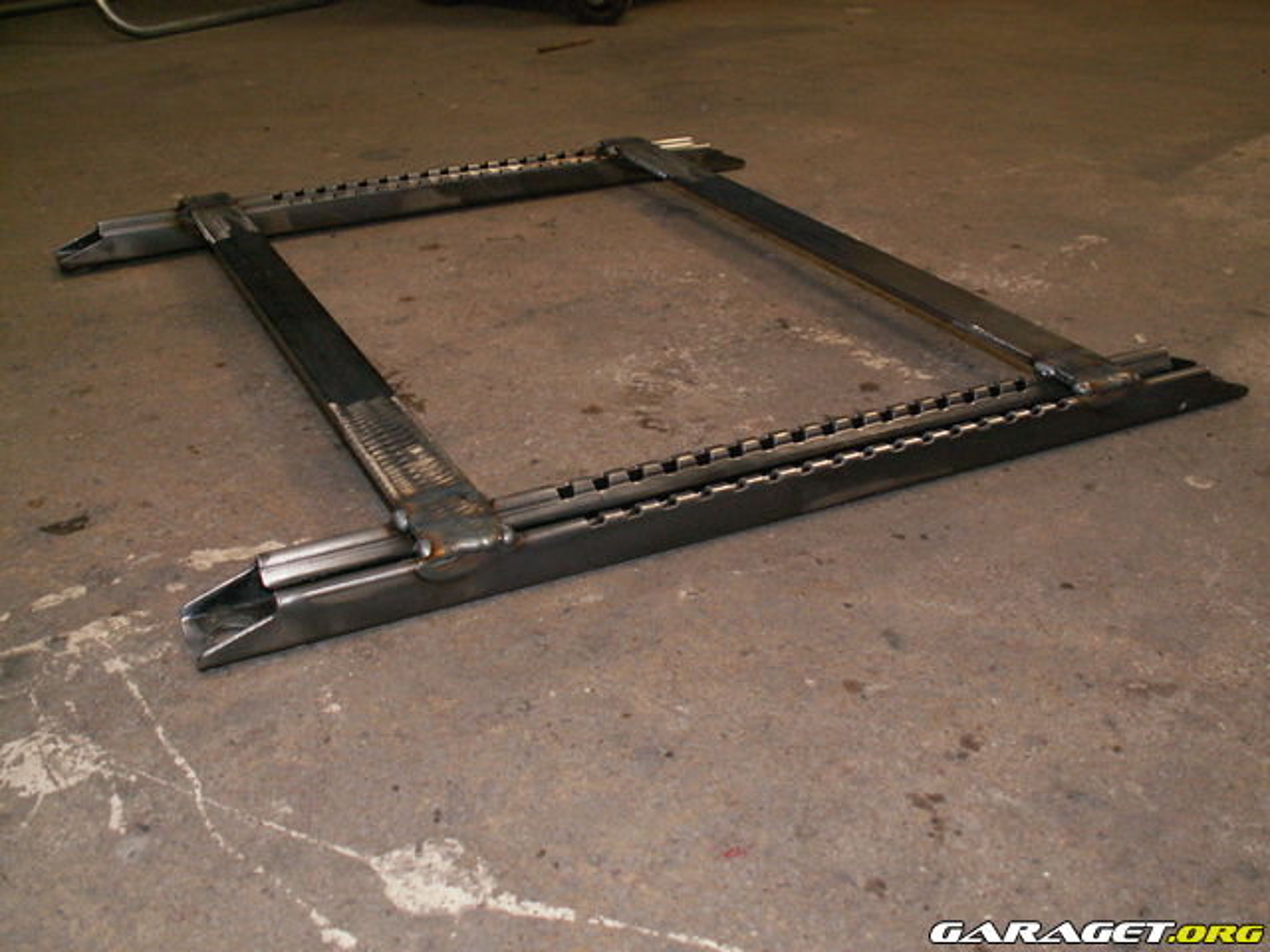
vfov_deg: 40.7
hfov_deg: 52.6
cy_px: 476
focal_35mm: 35
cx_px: 635
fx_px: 1284
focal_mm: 5.86
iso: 160
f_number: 2.8
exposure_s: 1/40
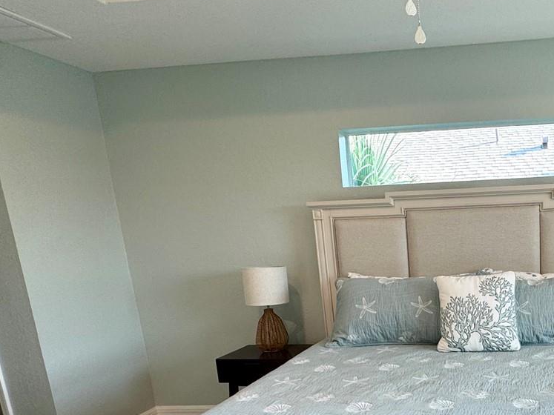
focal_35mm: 30
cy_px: 326
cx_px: 472
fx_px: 480
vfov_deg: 44.7
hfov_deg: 54.2
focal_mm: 2.22
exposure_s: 1/120
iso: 80
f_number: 2.2
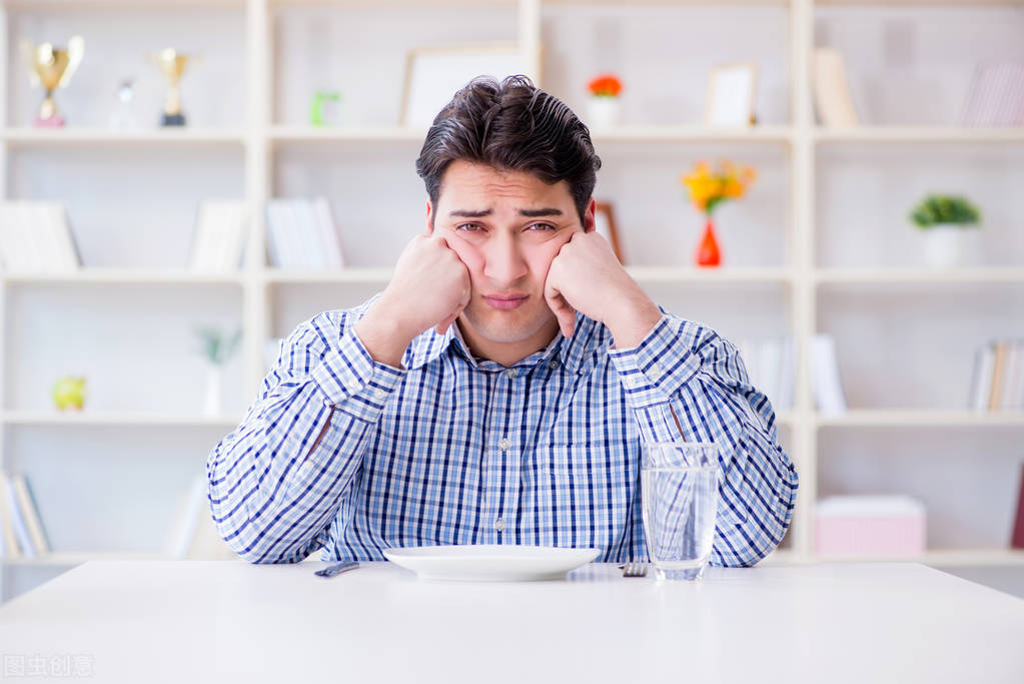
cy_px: 342
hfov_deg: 19.4
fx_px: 2988
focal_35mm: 105
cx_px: 512
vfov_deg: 13.1
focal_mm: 105
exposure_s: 1/80
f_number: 5
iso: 200
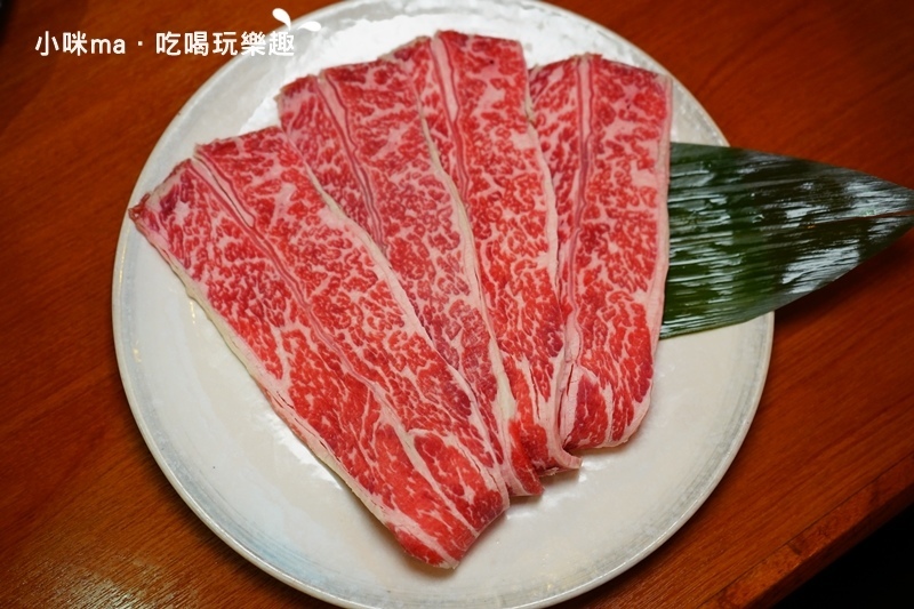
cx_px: 457
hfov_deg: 53.1
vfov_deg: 36.9
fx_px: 914
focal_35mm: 36
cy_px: 304
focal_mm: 36
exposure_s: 1/60
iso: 640
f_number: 4
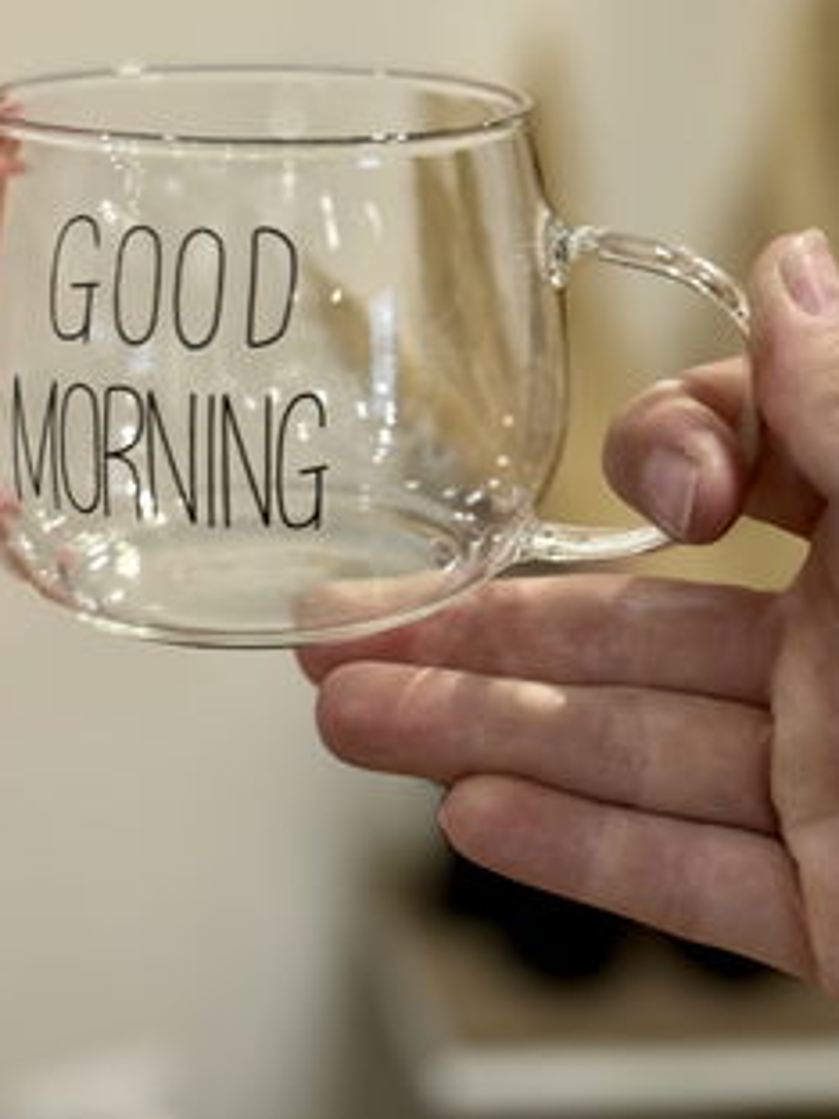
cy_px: 292
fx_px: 2650
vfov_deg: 23.6
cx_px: 283
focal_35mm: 82
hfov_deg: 17.9
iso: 125
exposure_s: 1/50
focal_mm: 6.76
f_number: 1.78
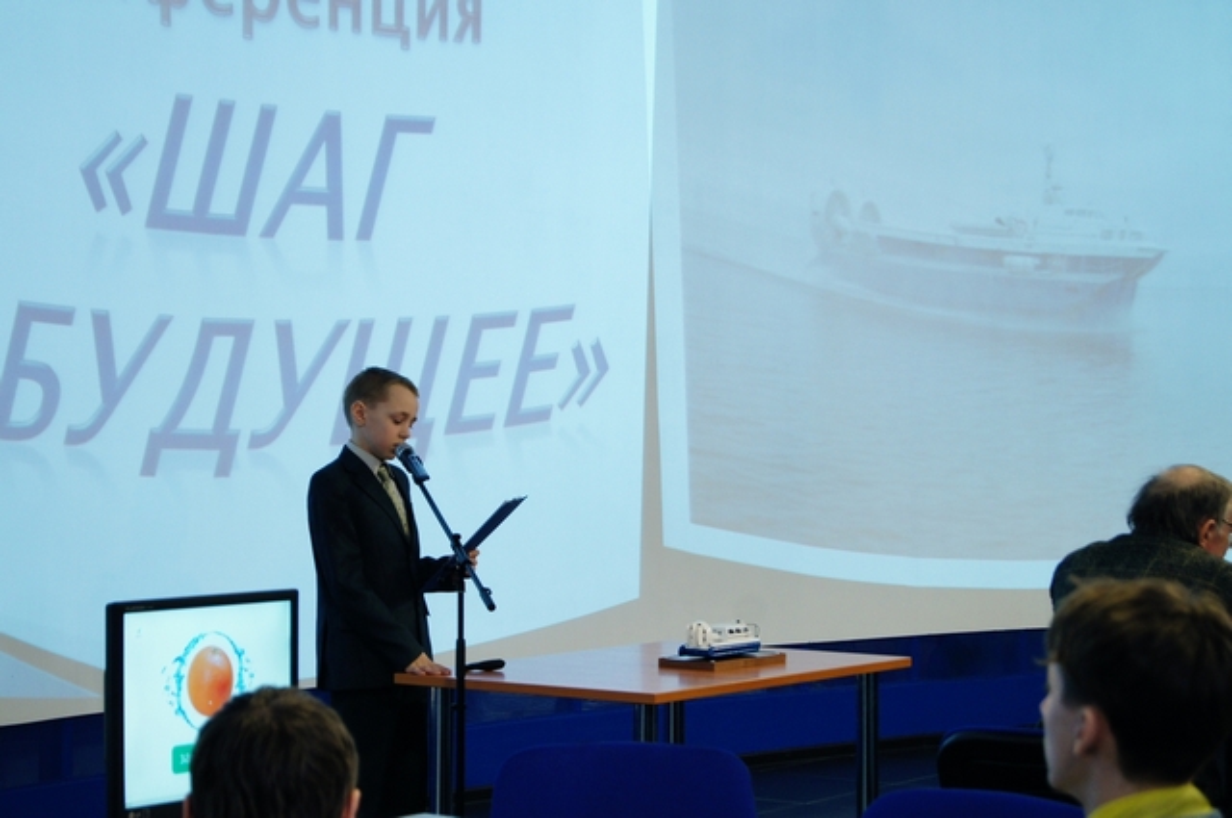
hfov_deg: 24.6
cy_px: 409
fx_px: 2820
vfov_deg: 16.5
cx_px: 616
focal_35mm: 82
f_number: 5.6
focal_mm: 55
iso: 400
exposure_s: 1/8
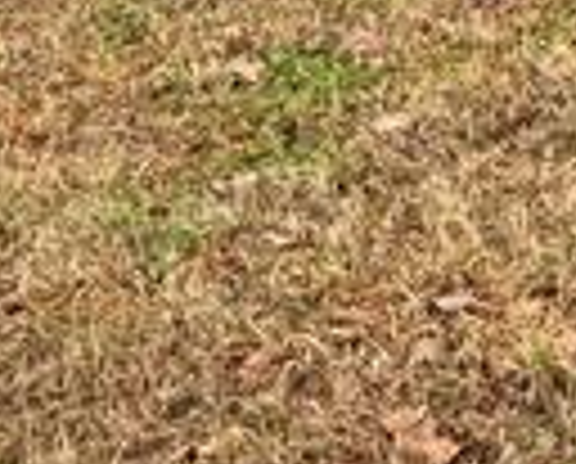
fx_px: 3195
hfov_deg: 9.3
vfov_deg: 6.9
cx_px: 1323
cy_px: -1216
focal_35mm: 187
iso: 80
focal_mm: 6.76
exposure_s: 1/284
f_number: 1.78
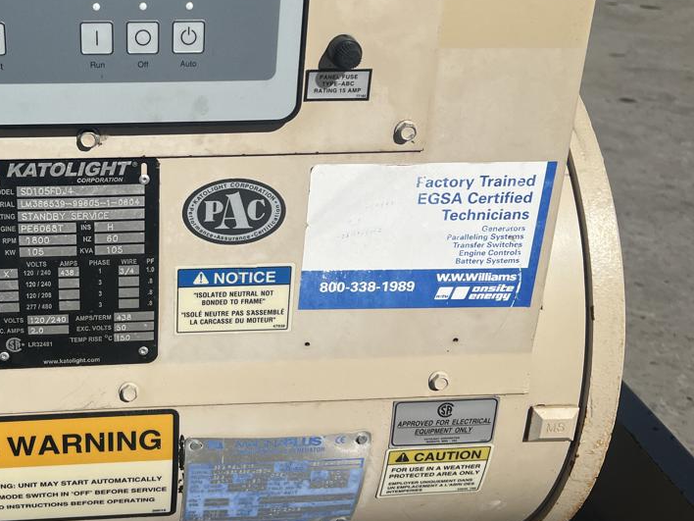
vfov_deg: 30.7
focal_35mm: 47
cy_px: 189
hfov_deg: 39.0
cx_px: 146
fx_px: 942
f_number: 1.5
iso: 50
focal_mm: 5.7
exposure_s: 1/10309
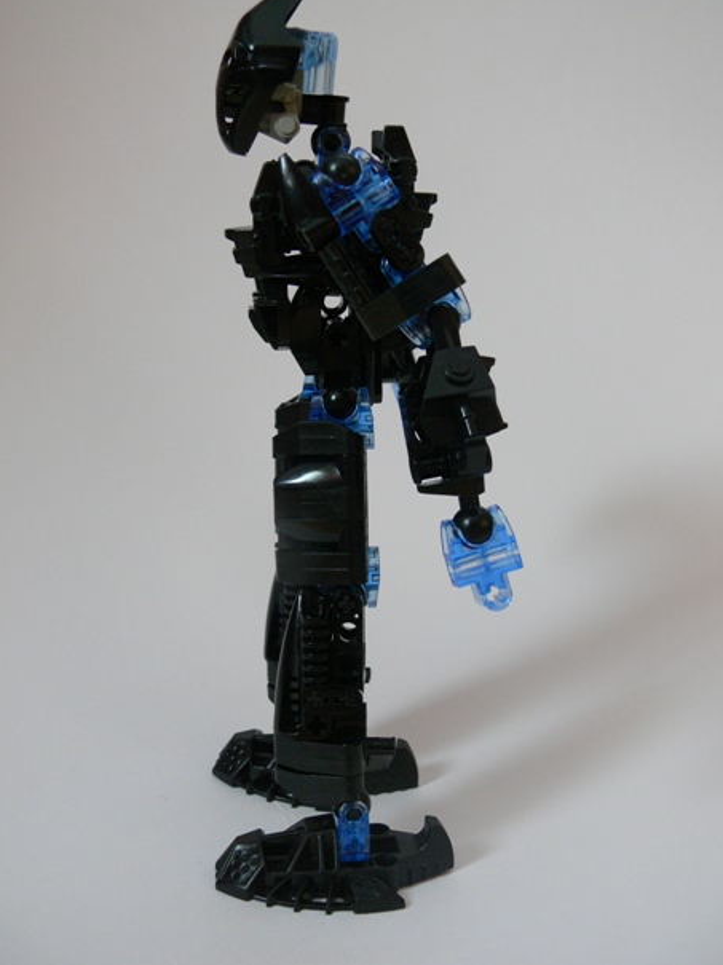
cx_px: 357
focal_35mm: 40
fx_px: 1115
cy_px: 475
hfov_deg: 35.9
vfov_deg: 46.8
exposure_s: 1/30
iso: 160
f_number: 2.8
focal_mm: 8.3
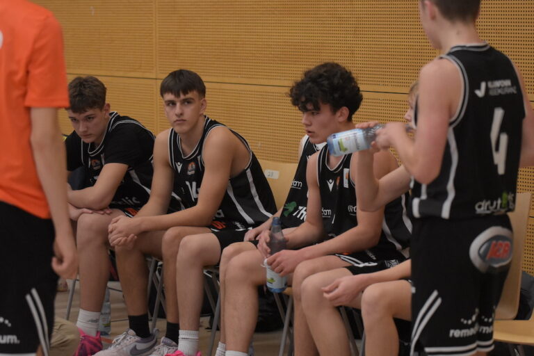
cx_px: 267
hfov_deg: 16.7
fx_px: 1824
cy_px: 178
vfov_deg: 11.1
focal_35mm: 123
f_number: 2.8
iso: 4000
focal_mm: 82
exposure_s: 1/1600
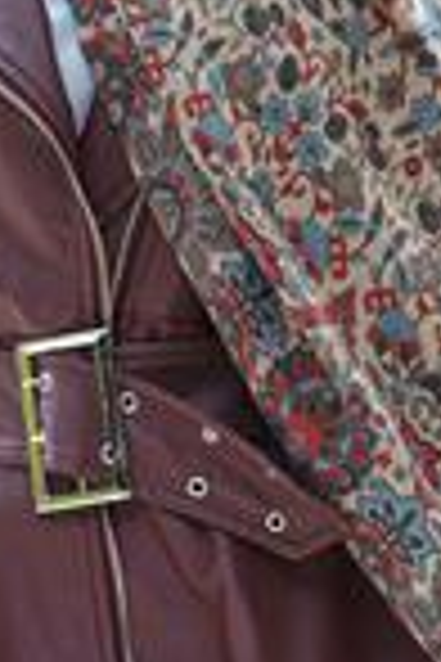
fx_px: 7533
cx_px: 216
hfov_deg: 3.4
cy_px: 99
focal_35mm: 410
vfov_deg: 5.0
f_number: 5.6
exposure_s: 1/100
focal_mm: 130
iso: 200
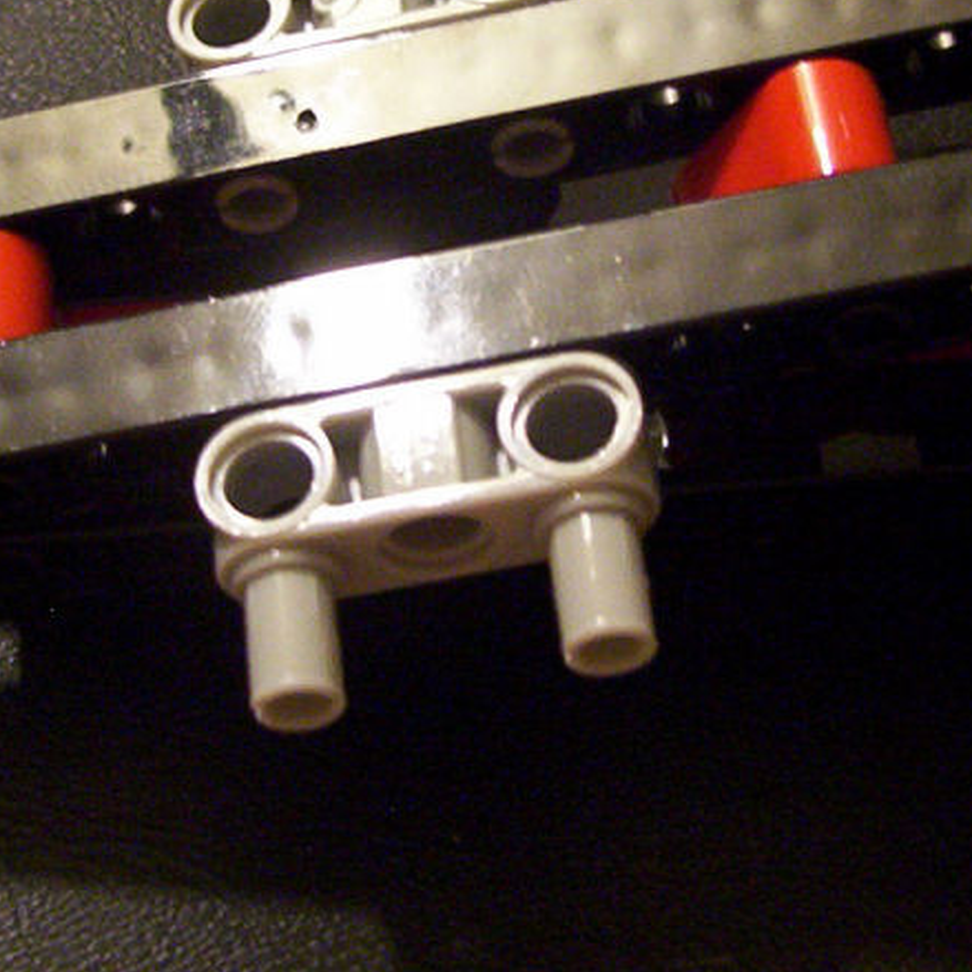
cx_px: 534
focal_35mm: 99
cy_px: 250
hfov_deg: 17.6
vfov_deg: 17.5
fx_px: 3145
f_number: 2.73
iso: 200
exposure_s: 1/12.9
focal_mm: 5.77
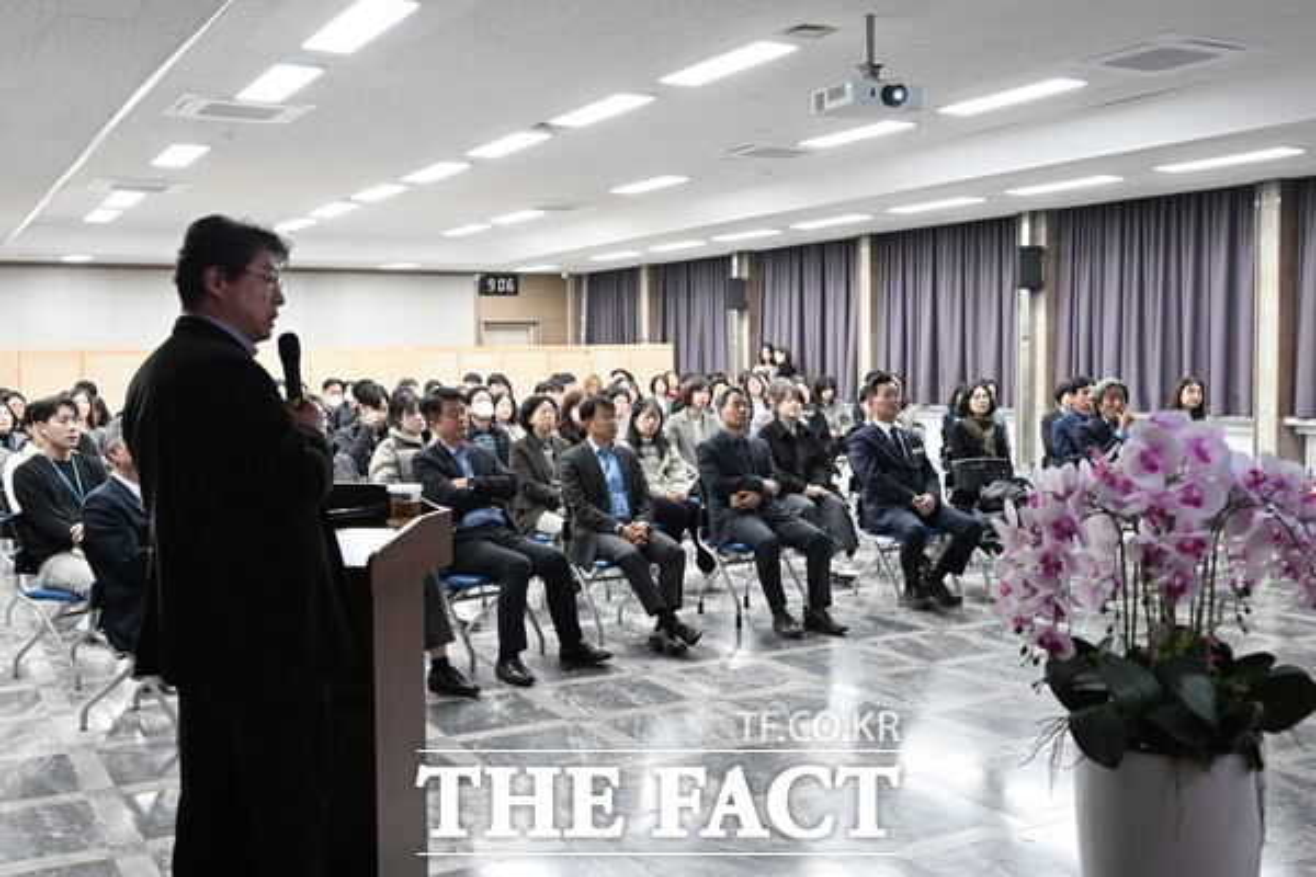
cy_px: 438
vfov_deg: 38.4
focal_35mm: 34
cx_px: 658
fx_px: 1261
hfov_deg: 55.1
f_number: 5
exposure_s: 1/80
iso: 2500
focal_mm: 34.5
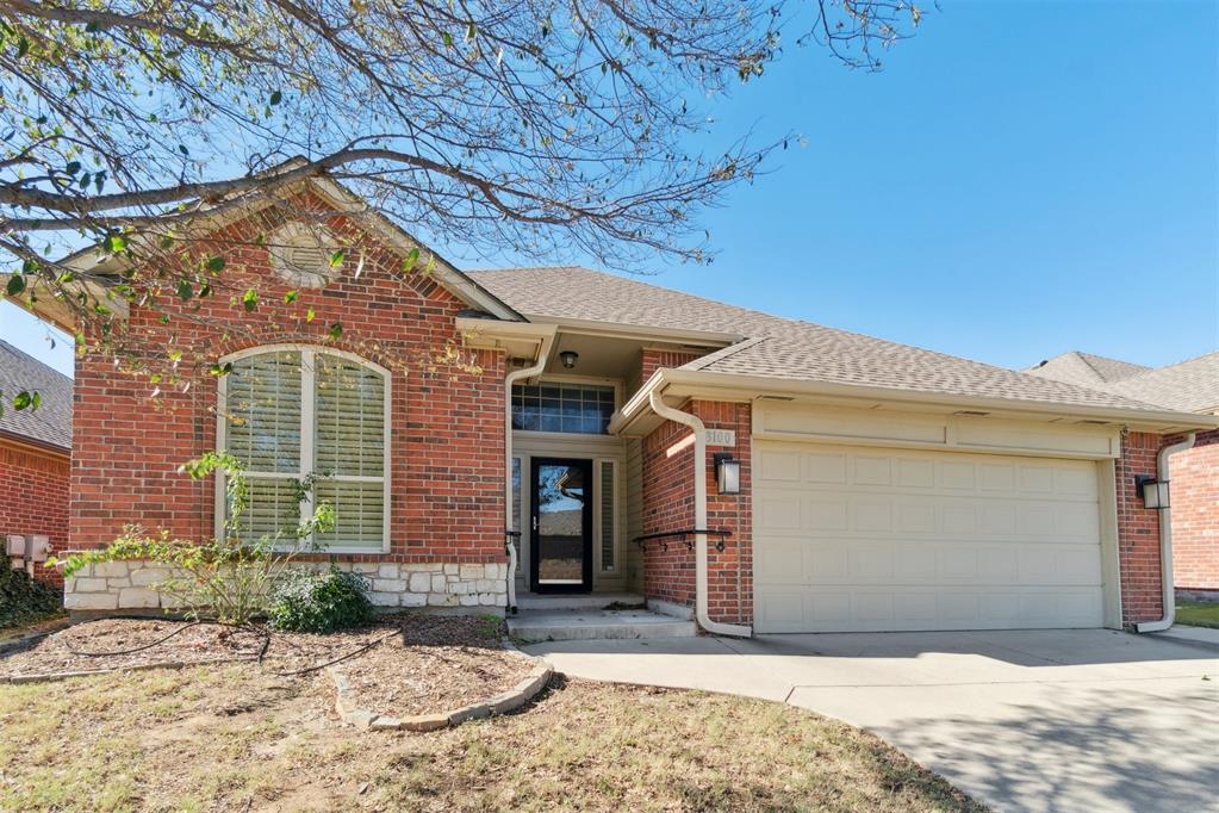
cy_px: 406
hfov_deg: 100.4
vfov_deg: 77.3
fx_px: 508
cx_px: 610
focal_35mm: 15
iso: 100
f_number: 8
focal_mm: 10
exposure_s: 1/250
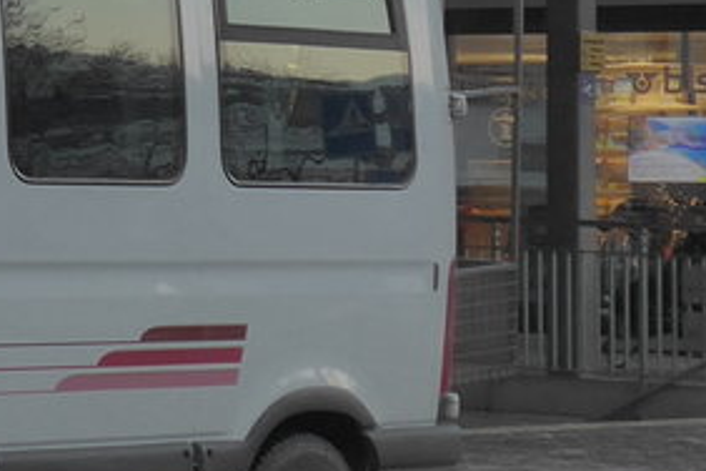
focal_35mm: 243
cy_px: -130
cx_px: -533
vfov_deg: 5.6
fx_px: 4765
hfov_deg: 8.2
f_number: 3.4
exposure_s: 1/100
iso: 320
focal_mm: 11.3
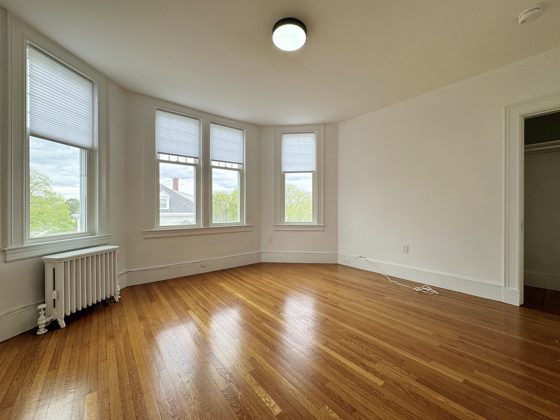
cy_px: 210
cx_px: 280
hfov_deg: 102.1
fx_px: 226
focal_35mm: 14
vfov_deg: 85.7
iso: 40
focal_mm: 2.22
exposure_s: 1/118
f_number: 2.2
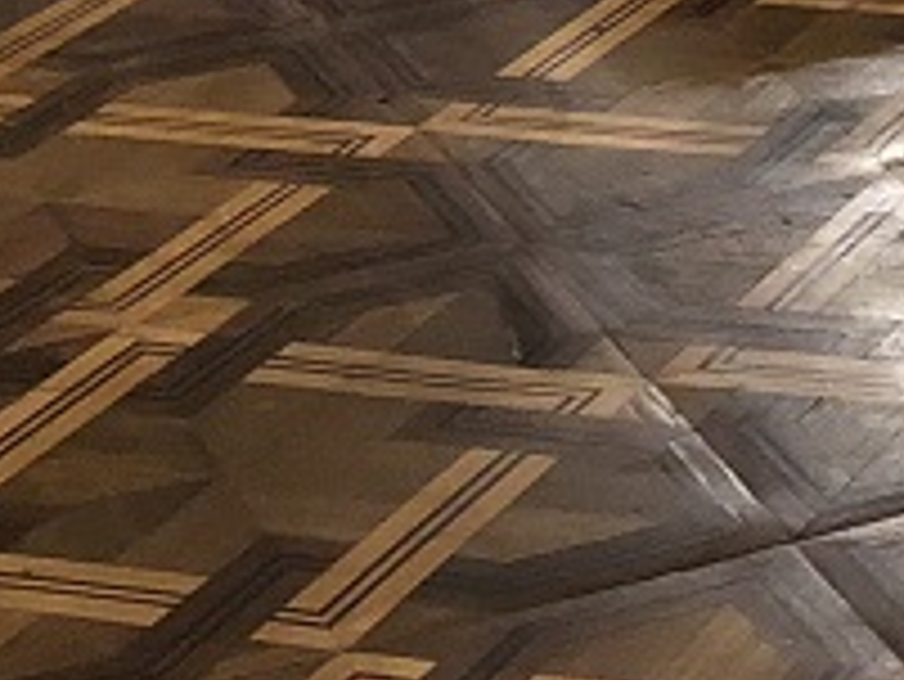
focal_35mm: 167
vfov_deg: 8.6
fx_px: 4364
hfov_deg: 10.9
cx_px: 1754
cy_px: -491
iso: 100
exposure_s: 1/5
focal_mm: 4
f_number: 1.8
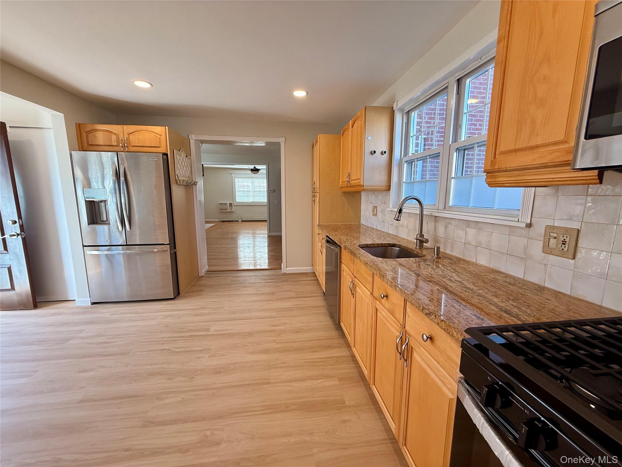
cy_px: 234
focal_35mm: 14
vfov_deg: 85.7
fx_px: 252
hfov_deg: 102.1
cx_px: 311
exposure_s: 1/120
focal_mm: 2.22
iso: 100
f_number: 2.2
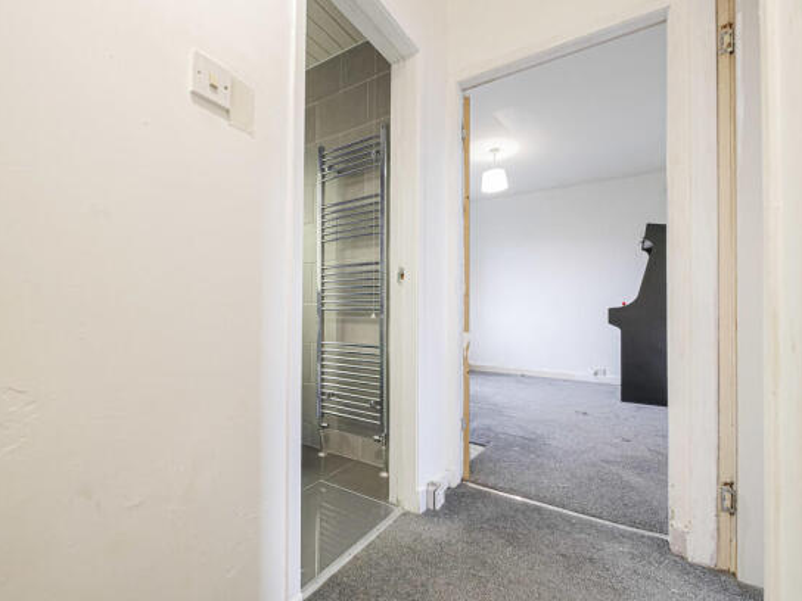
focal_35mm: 15
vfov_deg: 81.7
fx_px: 348
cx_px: 380
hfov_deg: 98.1
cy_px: 310
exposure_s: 1/60
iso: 1600
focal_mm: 7
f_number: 4
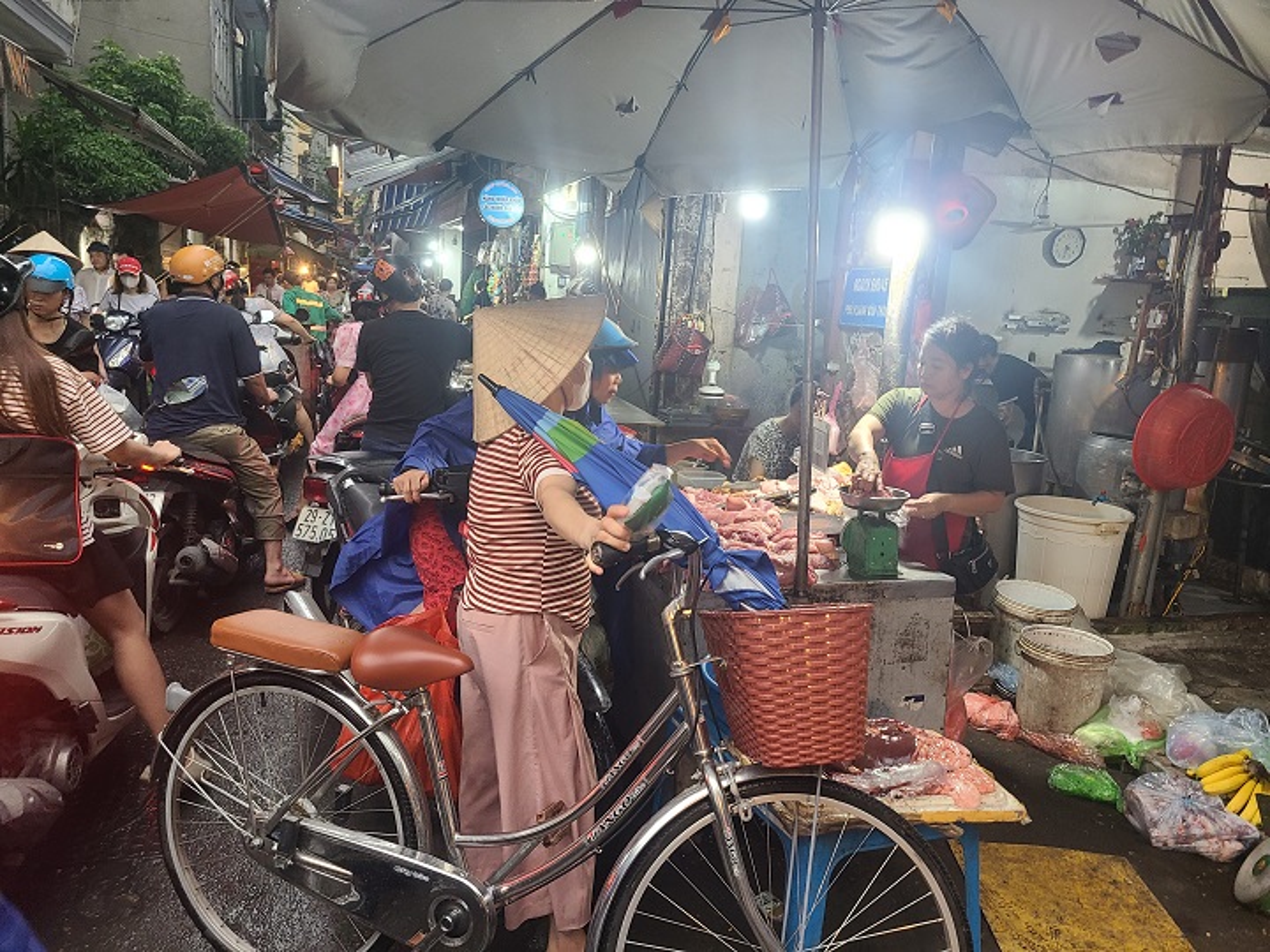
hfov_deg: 67.3
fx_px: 954
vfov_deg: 53.1
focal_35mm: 26
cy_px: 476
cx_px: 635
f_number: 1.8
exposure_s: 1/50
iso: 160
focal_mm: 5.4
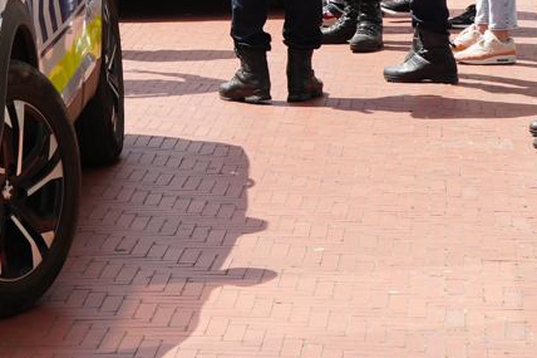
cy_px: -206
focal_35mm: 202
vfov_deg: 6.7
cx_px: 63
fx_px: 3012
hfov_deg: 10.1
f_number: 9
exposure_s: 1/125
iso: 100
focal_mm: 45
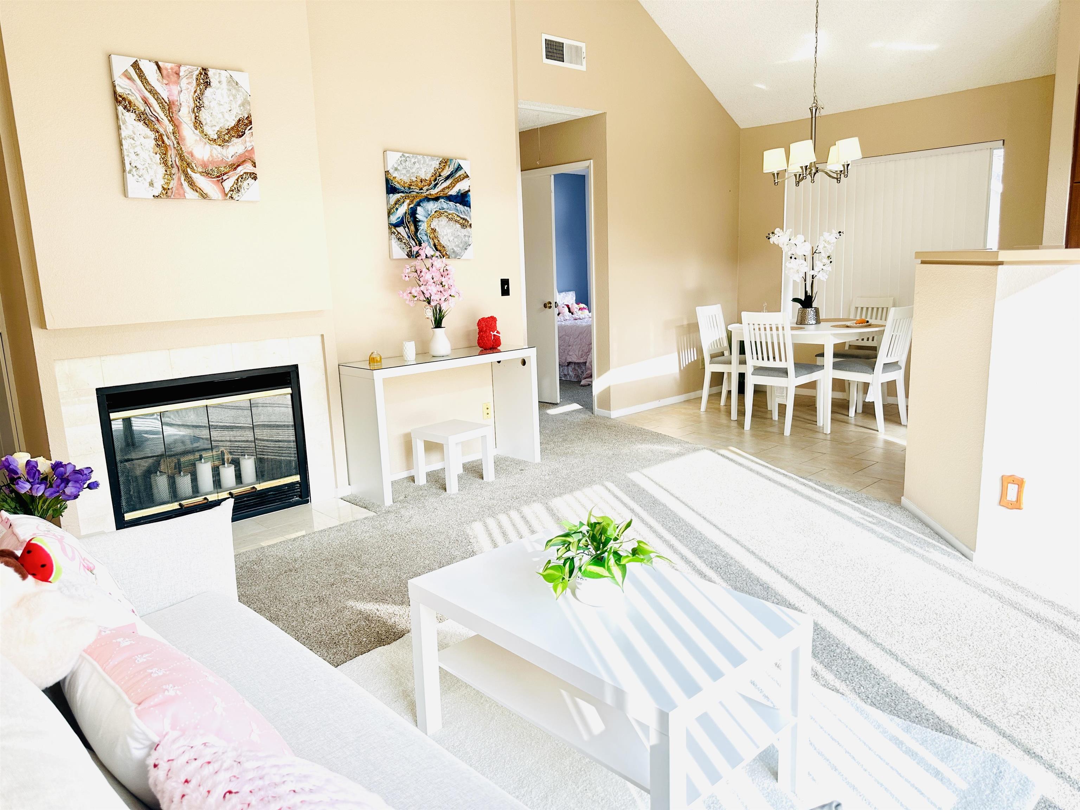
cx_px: 540
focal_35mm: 24
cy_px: 405
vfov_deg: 56.8
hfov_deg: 71.6
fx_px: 749
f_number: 1.78
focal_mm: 6.86
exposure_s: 1/189
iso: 80
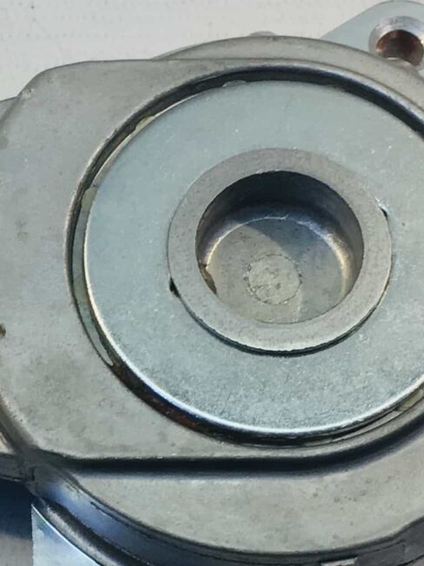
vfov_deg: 17.3
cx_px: 14
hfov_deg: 12.8
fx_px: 1862
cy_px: 303
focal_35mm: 114
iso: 32
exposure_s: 1/50
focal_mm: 4.15
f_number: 2.2
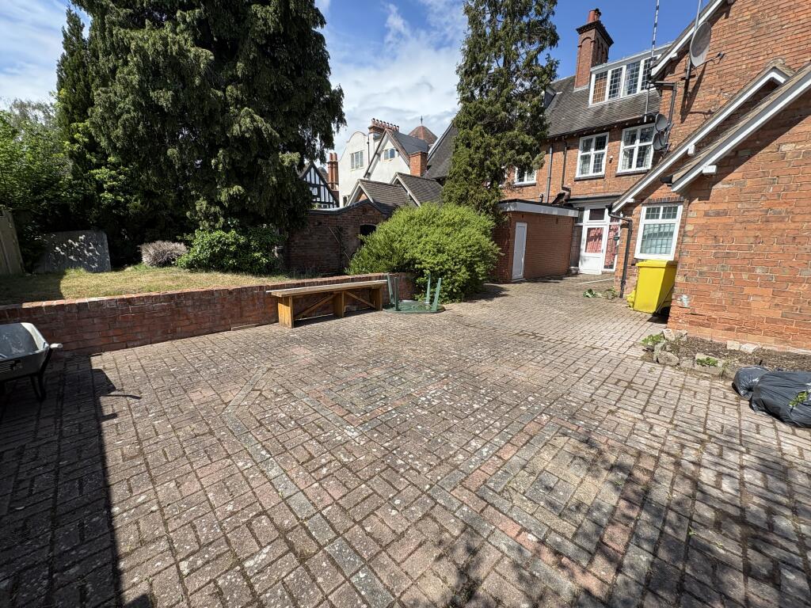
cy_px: 304
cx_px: 406
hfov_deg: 102.1
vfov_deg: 85.7
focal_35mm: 14
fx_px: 328
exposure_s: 1/1143
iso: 50
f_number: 2.2
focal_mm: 2.22
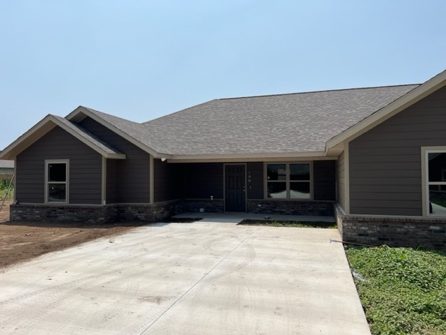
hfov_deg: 67.3
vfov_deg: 53.1
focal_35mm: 26
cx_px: 223
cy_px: 168
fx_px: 335
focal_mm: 5.7
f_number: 1.5
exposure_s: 1/6579
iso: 50
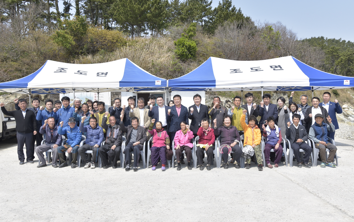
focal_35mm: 31
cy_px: 109
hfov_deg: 61.2
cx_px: 177
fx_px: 299
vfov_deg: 40.6
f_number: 8
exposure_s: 1/160
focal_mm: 30
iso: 100
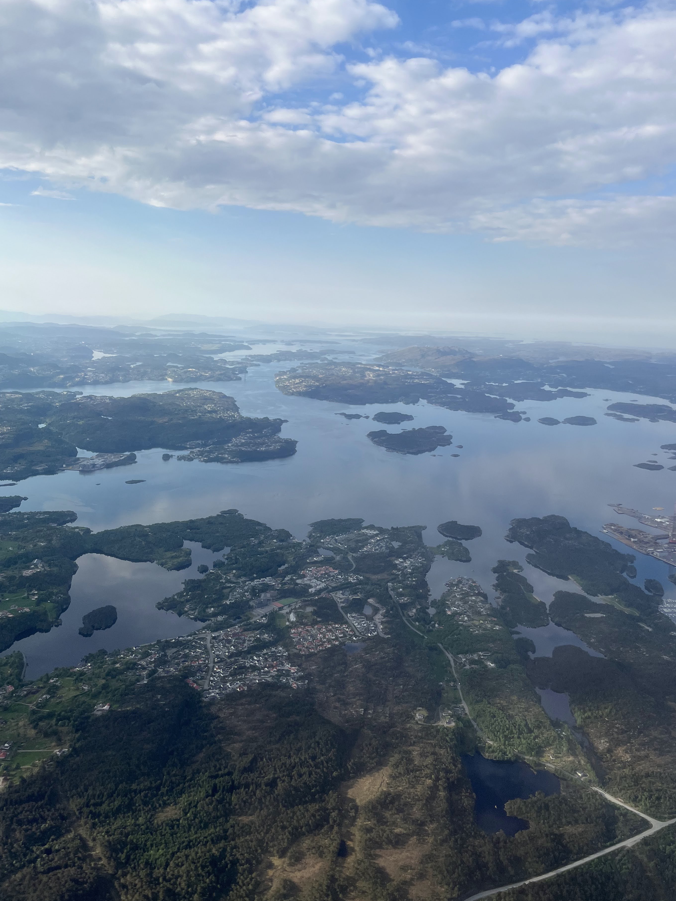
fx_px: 755
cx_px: 349
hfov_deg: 48.2
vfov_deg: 61.6
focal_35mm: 29
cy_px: 426
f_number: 1.6
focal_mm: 5.1
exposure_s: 1/1536
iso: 50
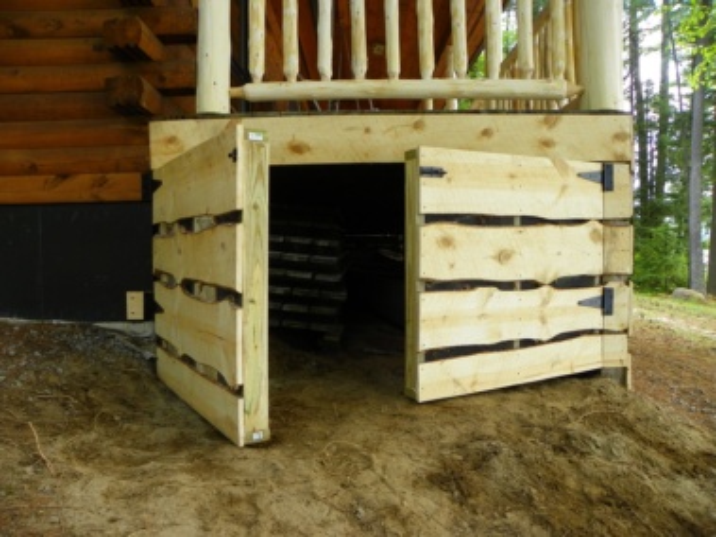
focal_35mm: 26
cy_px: 268
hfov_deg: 67.3
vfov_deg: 53.0
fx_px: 538
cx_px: 358
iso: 64
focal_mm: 4.6
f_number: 2.8
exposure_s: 1/60
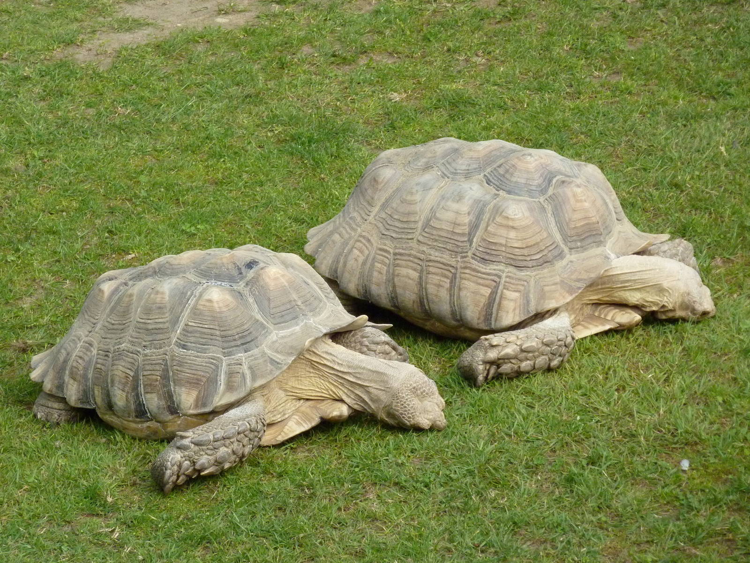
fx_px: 2968
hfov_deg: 14.4
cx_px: 375
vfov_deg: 10.8
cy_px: 282
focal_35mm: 137
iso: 400
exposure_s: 1/500
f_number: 4.5
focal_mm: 22.5
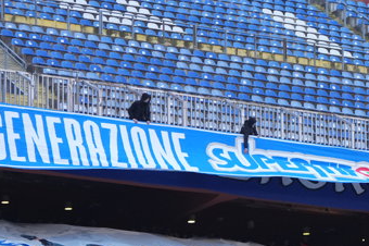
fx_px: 2529
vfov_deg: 5.5
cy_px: 217
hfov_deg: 8.3
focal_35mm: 247
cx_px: 385
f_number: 2.8
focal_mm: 70
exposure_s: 1/500
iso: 1600
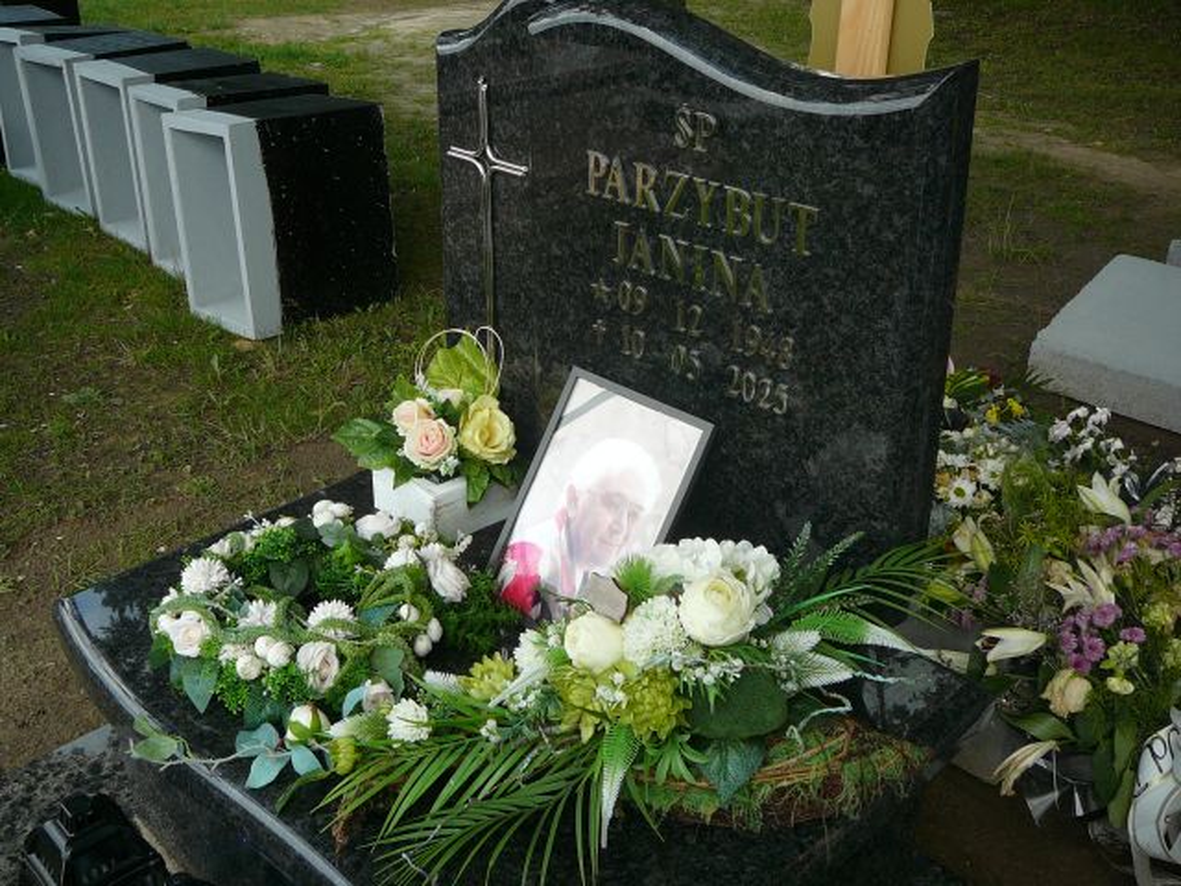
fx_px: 1194
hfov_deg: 52.6
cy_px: 443
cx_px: 590
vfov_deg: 40.7
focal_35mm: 35
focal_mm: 5.2
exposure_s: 1/320
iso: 80
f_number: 2.8
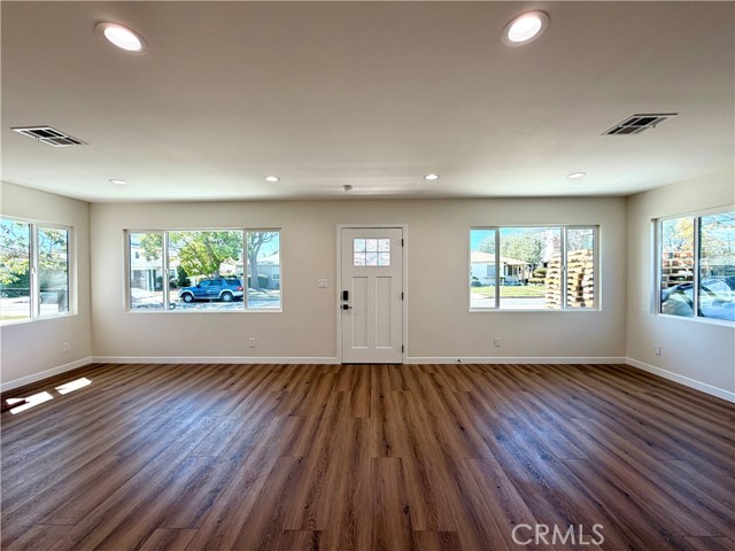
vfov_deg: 85.7
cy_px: 276
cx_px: 368
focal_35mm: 14
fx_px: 297
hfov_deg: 102.1
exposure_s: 1/120
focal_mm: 2.22
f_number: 2.2
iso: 40
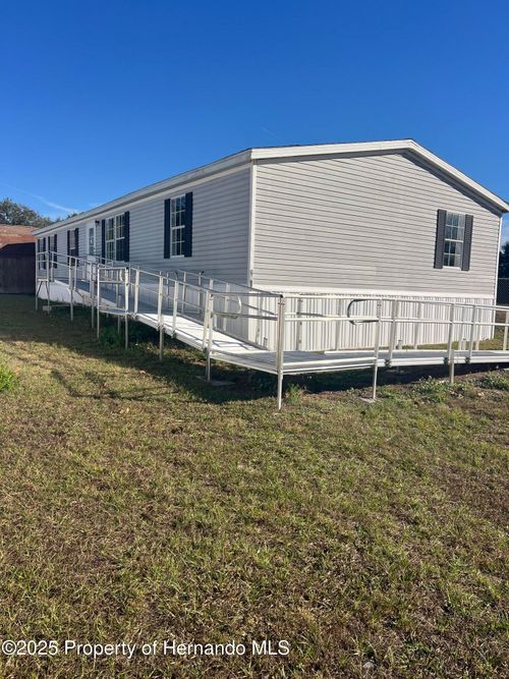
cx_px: 254
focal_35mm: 26
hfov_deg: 53.0
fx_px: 510
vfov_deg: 67.3
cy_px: 340
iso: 50
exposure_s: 1/5882
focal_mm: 5.7
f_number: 1.5
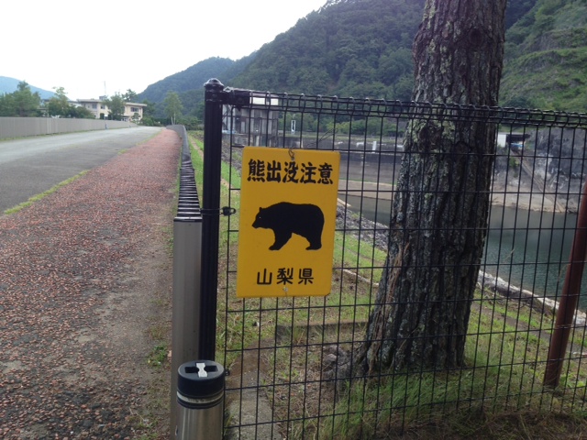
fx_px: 560
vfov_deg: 42.9
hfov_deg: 55.4
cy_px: 220
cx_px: 294
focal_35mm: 33
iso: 50
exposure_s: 1/212
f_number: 2.4
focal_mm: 4.13
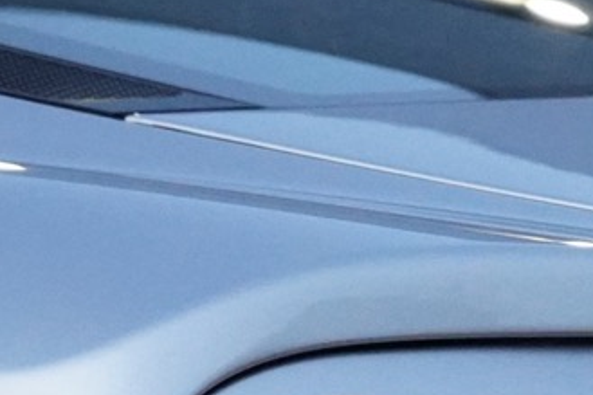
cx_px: 822
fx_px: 6733
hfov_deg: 5.0
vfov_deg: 3.3
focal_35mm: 409
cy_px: 785
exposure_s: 1/160
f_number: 5.6
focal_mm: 70
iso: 12800
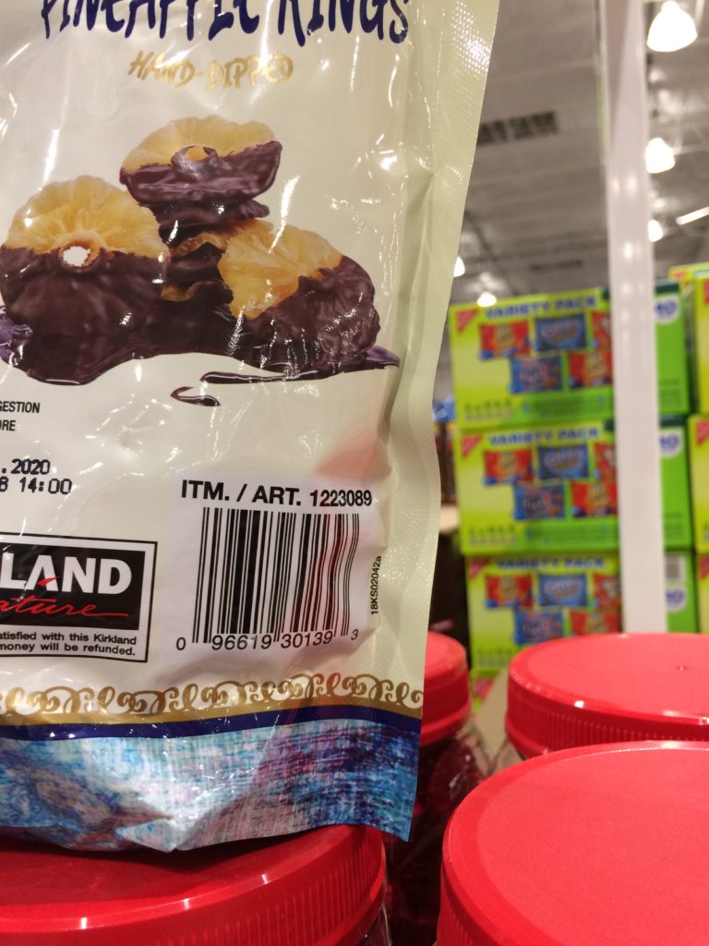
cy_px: 473
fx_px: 792
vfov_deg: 61.7
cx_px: 354
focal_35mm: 29
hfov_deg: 48.2
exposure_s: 1/30
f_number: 2.2
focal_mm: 4.15
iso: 100
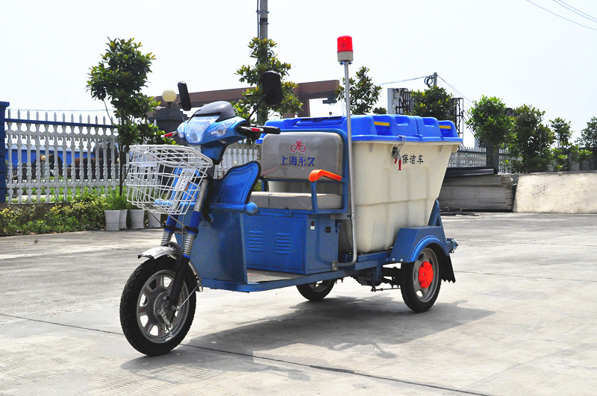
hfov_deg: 41.2
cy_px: 198
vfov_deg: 28.0
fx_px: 795
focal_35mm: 48
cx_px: 298
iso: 1600
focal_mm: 32
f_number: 18
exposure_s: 1/1250
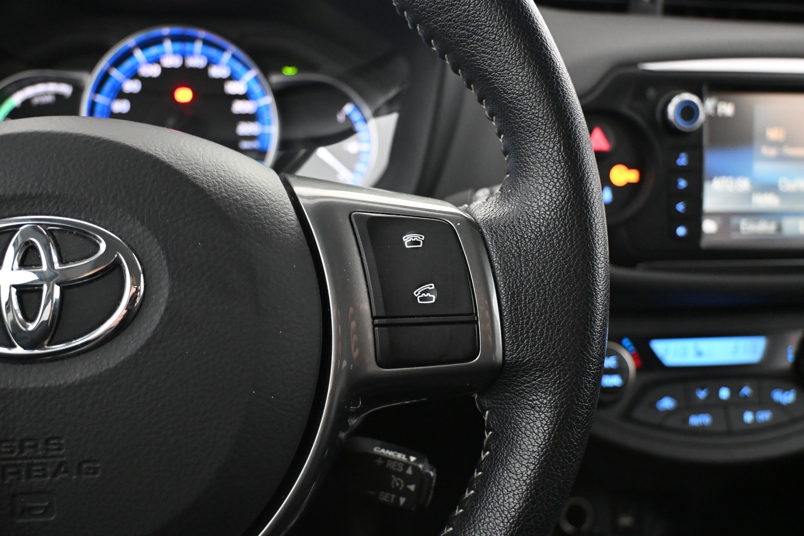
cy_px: 268
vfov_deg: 40.8
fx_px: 720
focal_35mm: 32
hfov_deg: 58.3
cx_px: 402
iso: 4500
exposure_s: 1/30
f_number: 4
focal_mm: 21.5
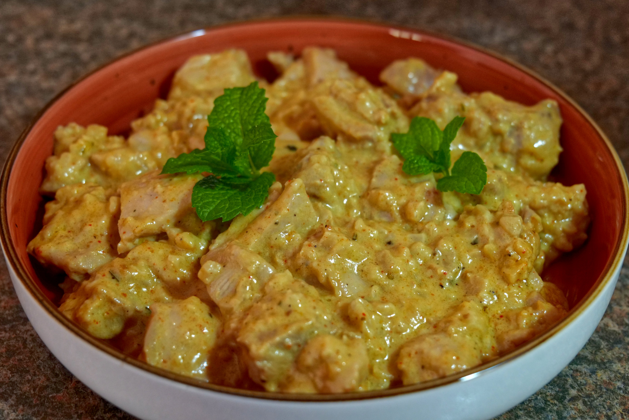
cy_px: 210
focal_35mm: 60
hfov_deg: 33.4
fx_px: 1048
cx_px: 314
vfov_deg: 22.6
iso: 4000
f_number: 7.1
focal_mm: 60
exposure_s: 1/80
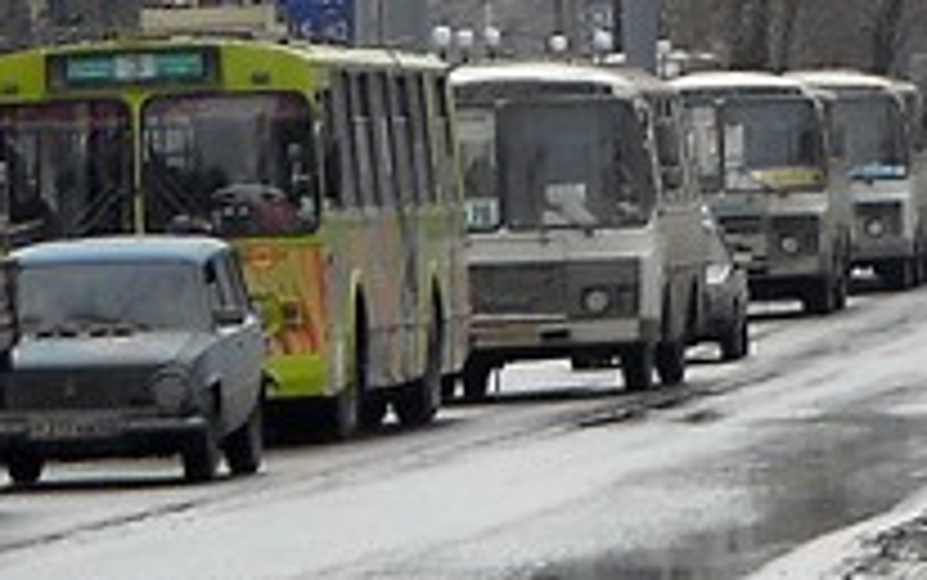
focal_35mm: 552
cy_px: 72
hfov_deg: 3.8
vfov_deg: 2.4
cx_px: 2120
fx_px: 13953
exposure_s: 1/250
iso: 77
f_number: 4.7
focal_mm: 17.1
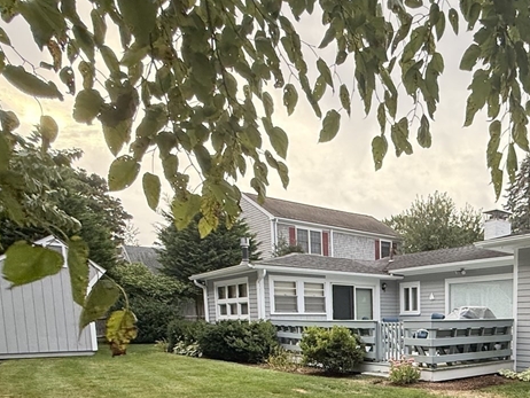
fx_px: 475
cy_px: 381
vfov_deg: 40.8
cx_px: 449
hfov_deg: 53.1
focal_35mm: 31
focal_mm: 2.22
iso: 160
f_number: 2.2
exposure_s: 1/99
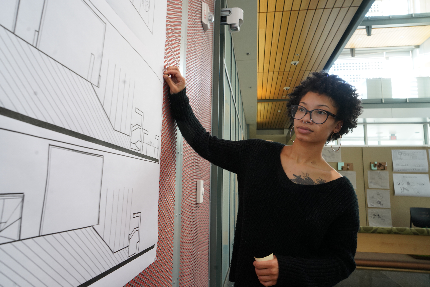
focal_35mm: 24
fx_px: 287
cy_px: 144
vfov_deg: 53.1
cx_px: 215
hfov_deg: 73.7
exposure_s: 1/13
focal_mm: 24
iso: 500
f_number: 9
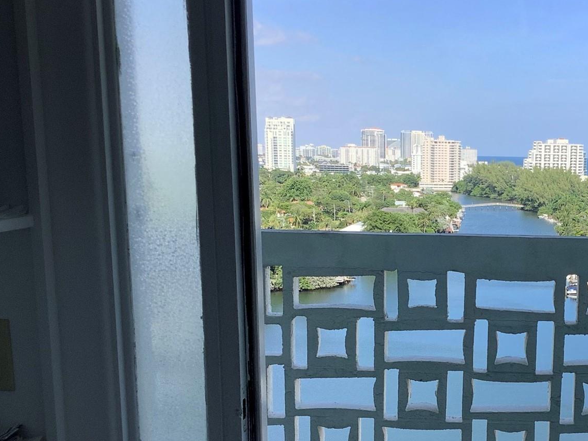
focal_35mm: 56
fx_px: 951
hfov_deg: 33.2
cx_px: 484
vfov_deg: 25.7
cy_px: 346
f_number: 2.4
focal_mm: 3.3
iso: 25
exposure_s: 1/747
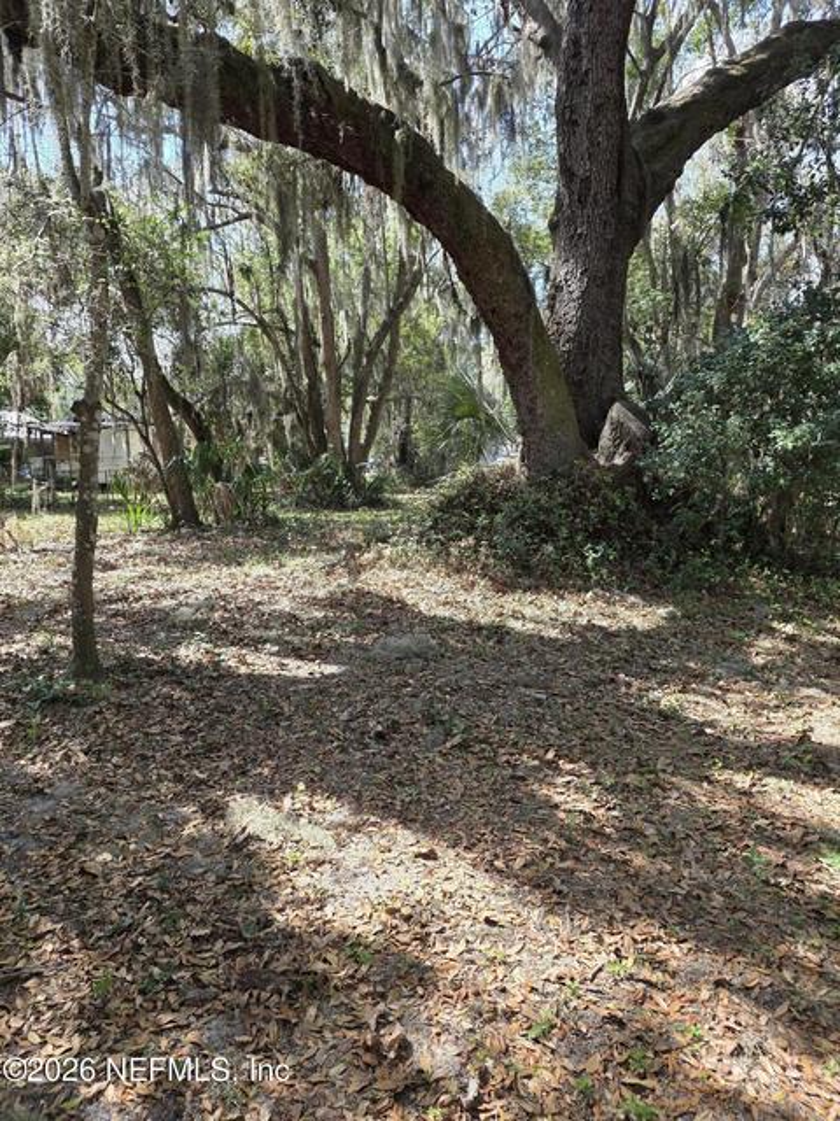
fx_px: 744
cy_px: 560
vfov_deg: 73.9
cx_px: 420
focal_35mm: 23
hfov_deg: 58.9
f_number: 1.7
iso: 40
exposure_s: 1/359
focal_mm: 6.3
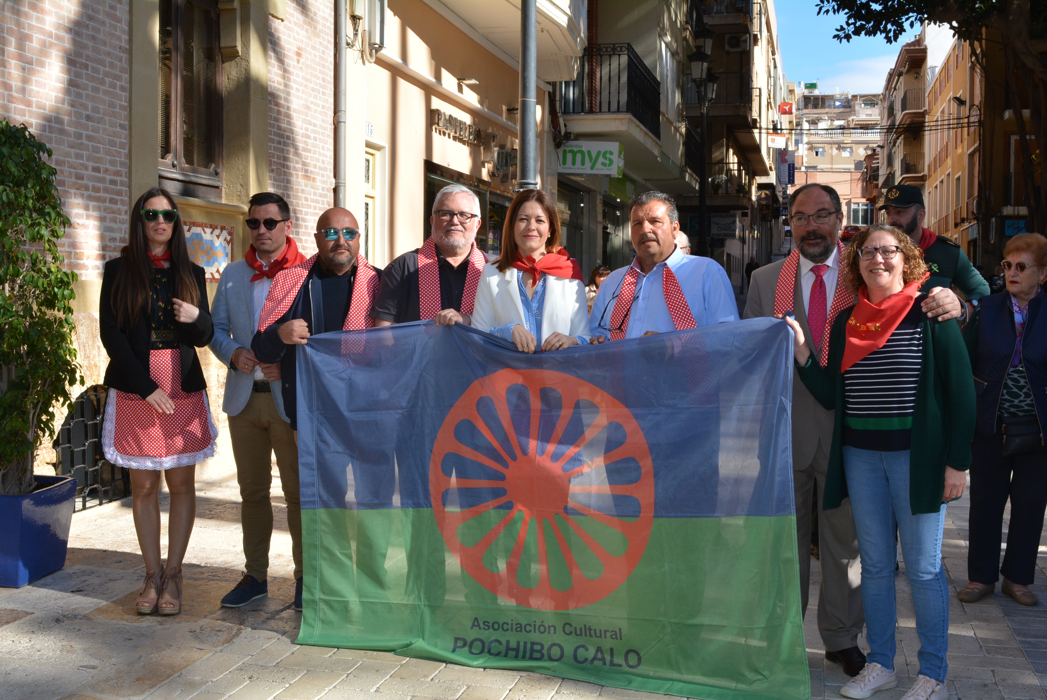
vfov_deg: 31.9
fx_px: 1222
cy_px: 350
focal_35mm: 42
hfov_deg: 46.4
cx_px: 524
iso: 400
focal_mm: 28
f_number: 14
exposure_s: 1/200
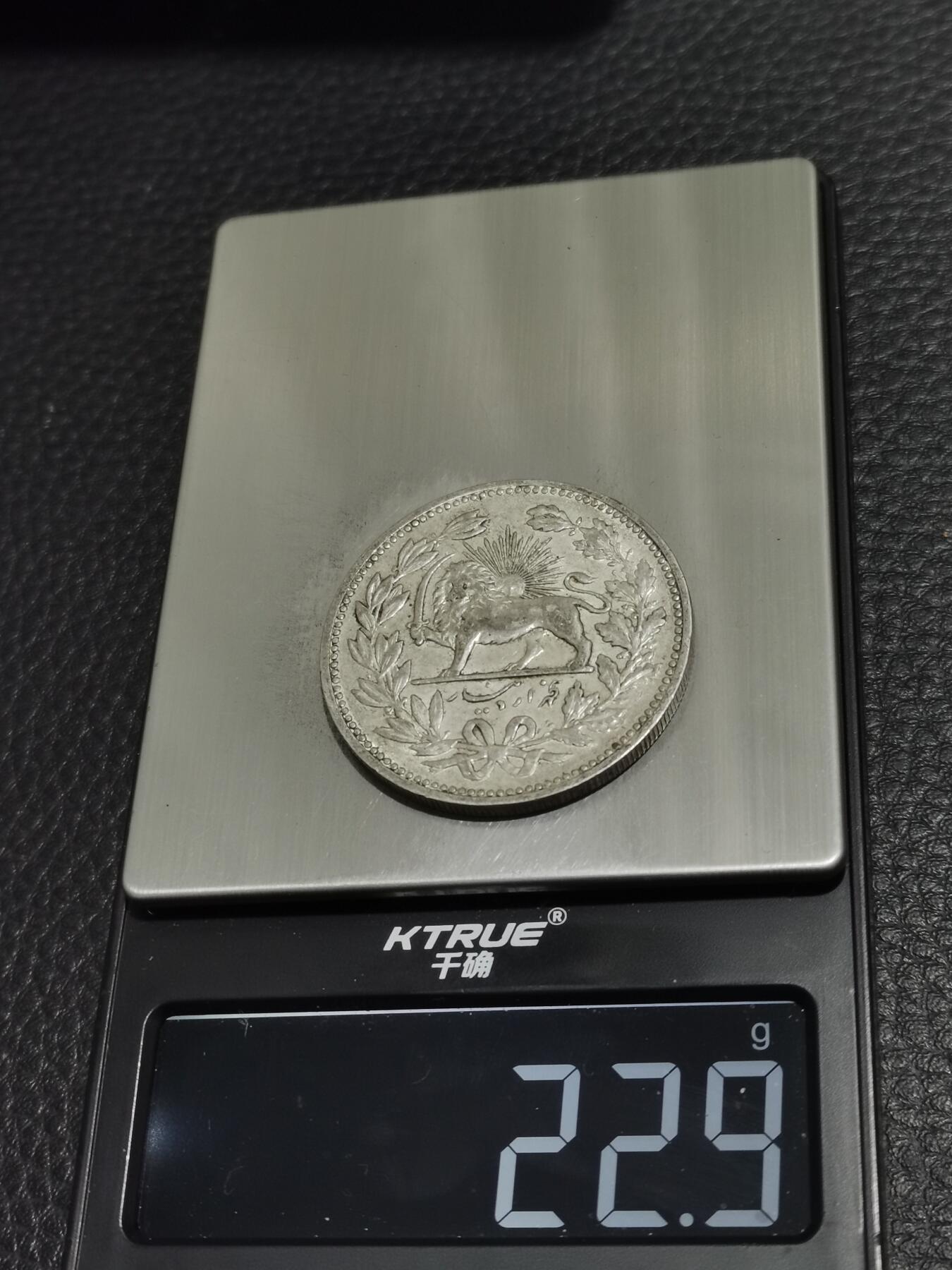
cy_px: 635
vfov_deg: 34.3
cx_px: 476
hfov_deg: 26.1
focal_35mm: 56
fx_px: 2053
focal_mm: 5.58
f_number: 1.8
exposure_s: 1/100
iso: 80
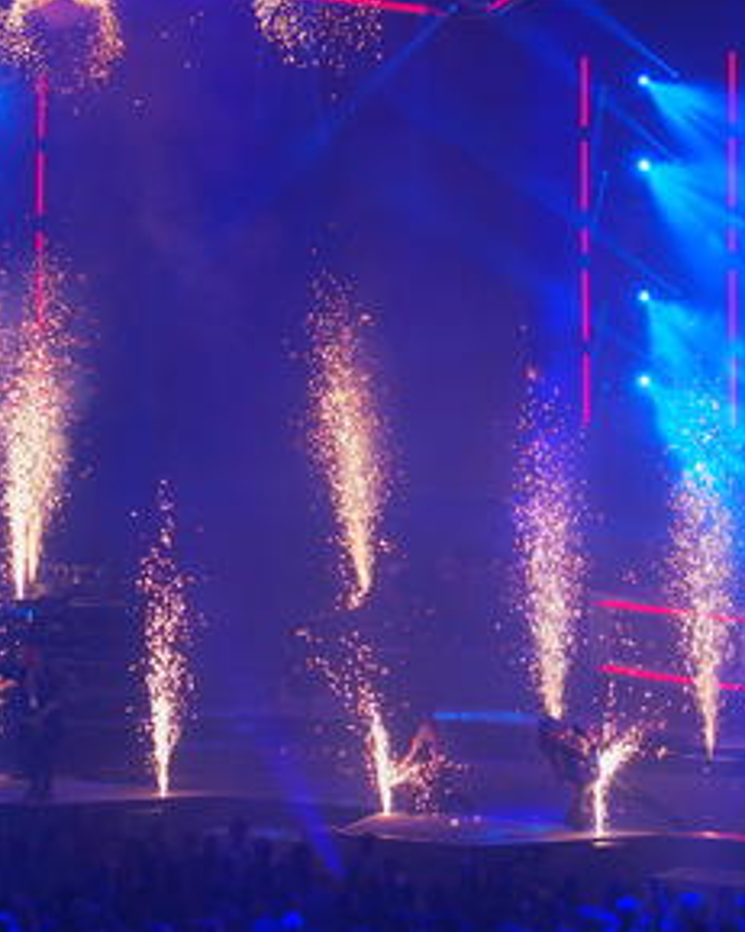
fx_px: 3861
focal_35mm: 140
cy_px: 535
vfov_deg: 13.8
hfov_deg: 11.0
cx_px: 619
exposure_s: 1/200
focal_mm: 19.6
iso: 125
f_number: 3.2
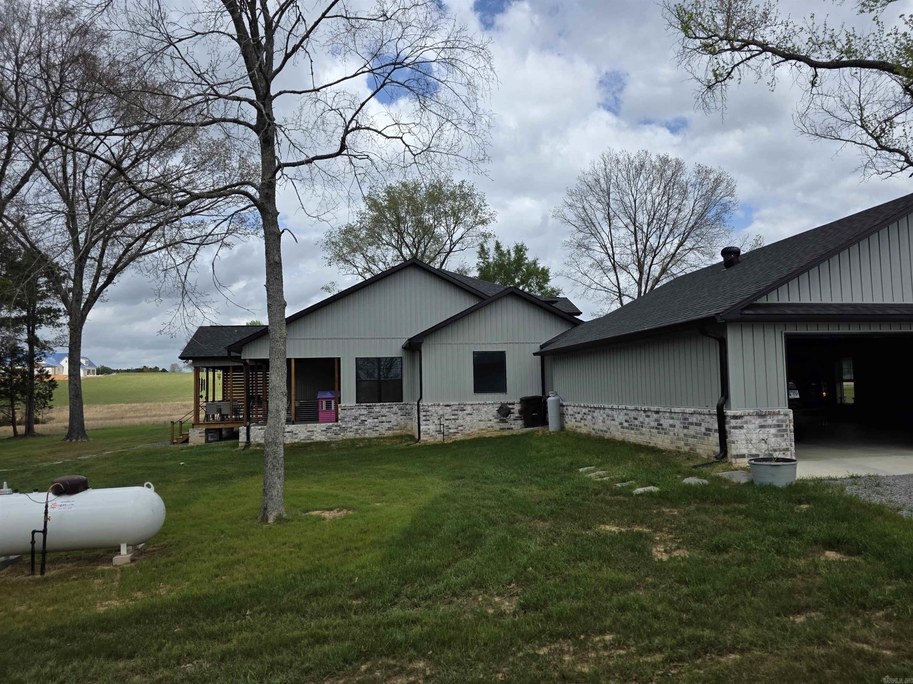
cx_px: 456
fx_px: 607
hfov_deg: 73.9
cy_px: 342
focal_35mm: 23
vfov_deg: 58.9
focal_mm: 6.3
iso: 80
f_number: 1.7
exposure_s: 1/7061
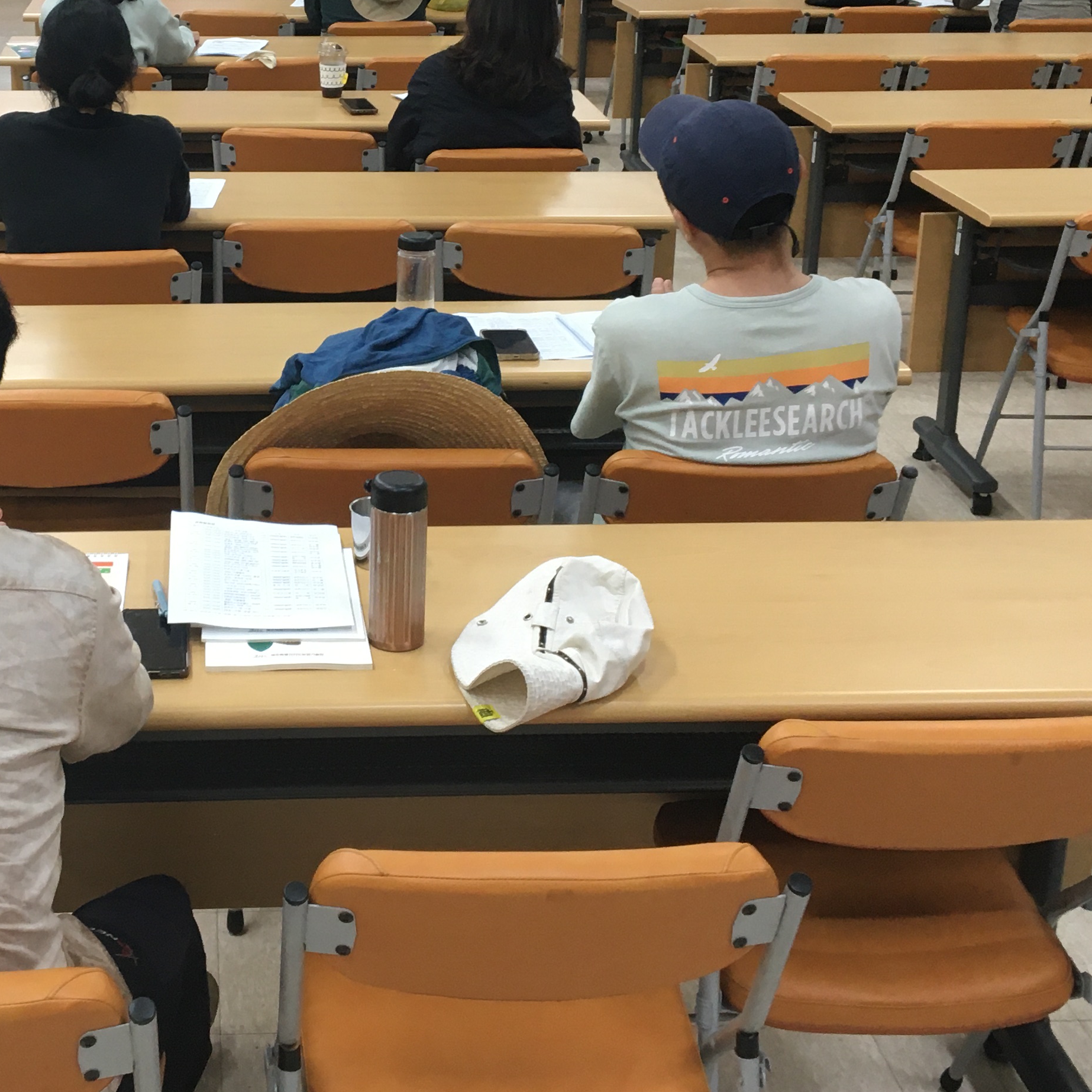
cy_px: 322
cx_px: 282
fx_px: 1999
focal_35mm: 56
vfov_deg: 30.2
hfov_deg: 30.1
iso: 64
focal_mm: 4.15
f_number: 2.2
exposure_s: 1/30
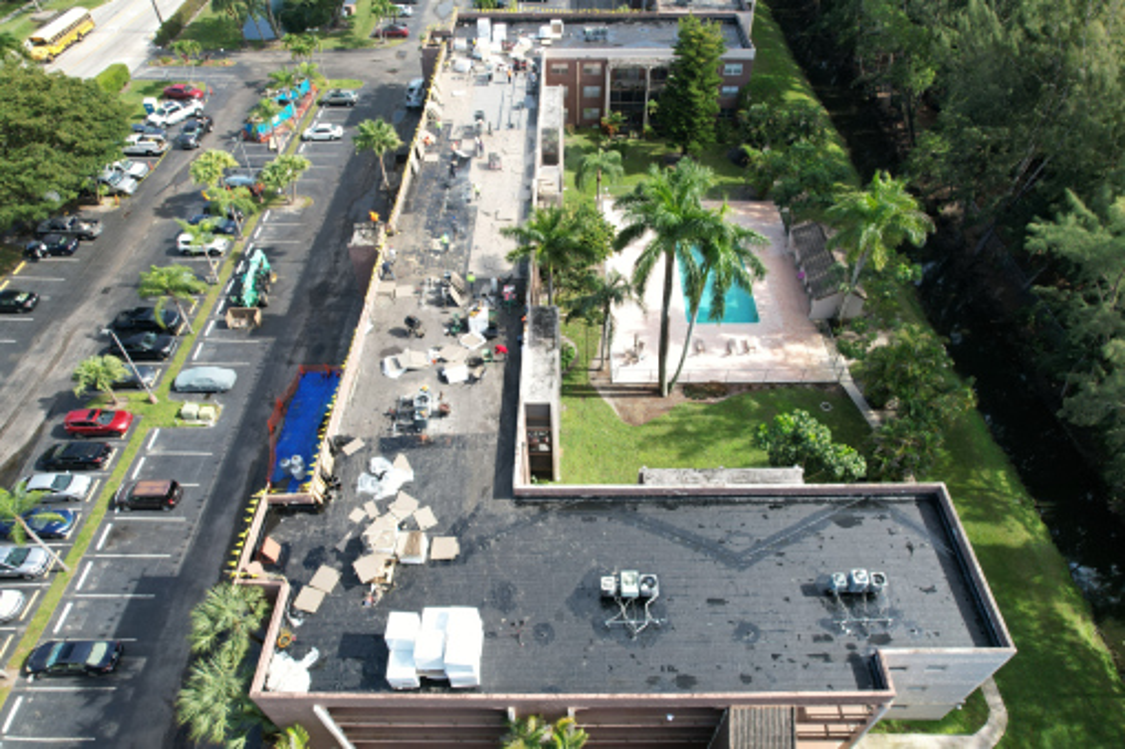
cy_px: 374
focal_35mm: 22
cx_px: 562
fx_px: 687
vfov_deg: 57.2
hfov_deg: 78.6
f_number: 2.8
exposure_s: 1/640
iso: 100
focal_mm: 8.38
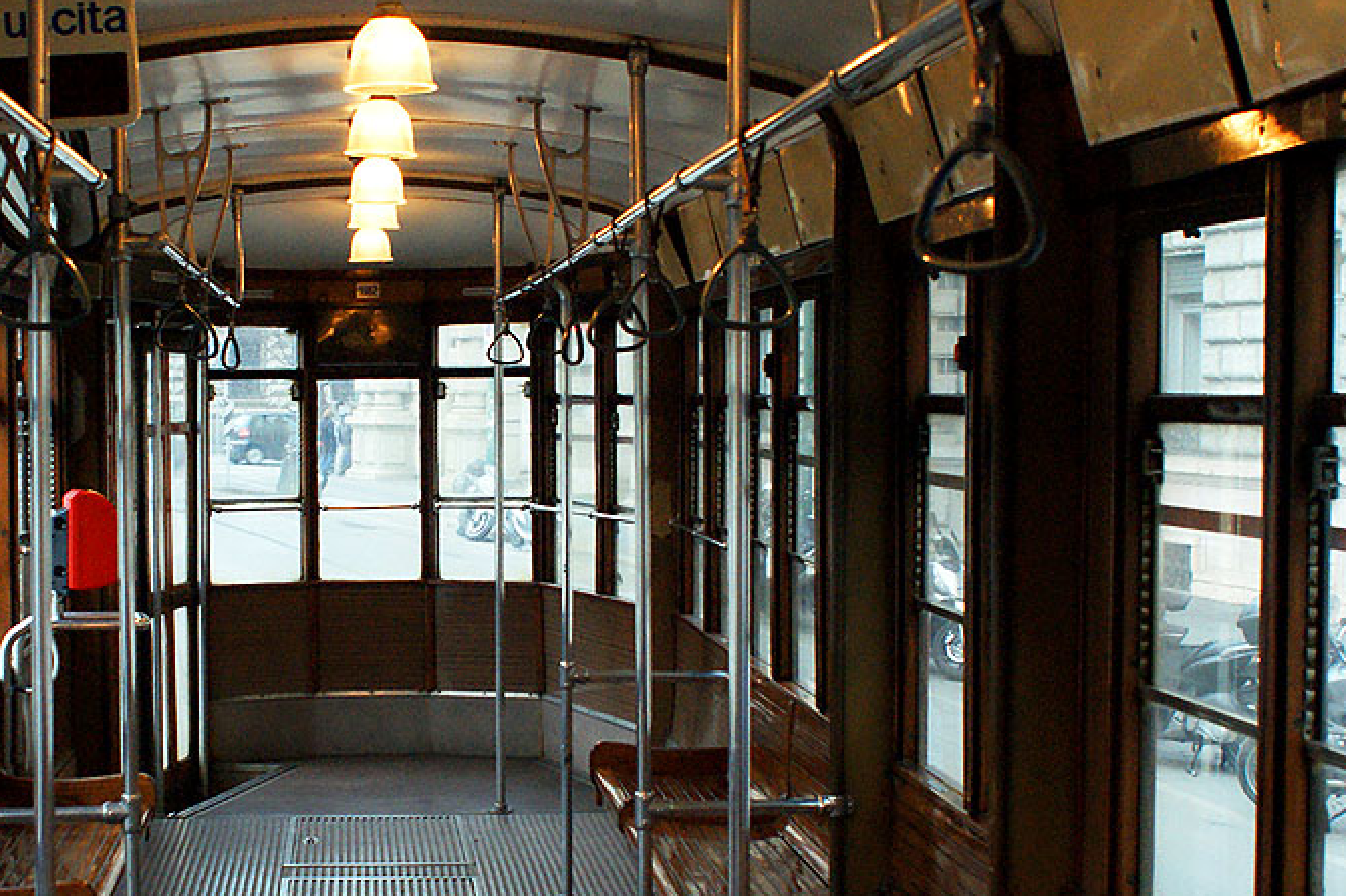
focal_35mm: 69
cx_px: 474
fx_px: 2579
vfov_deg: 19.7
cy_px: 515
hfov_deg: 29.1
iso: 1600
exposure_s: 1/30
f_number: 5.6
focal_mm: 30
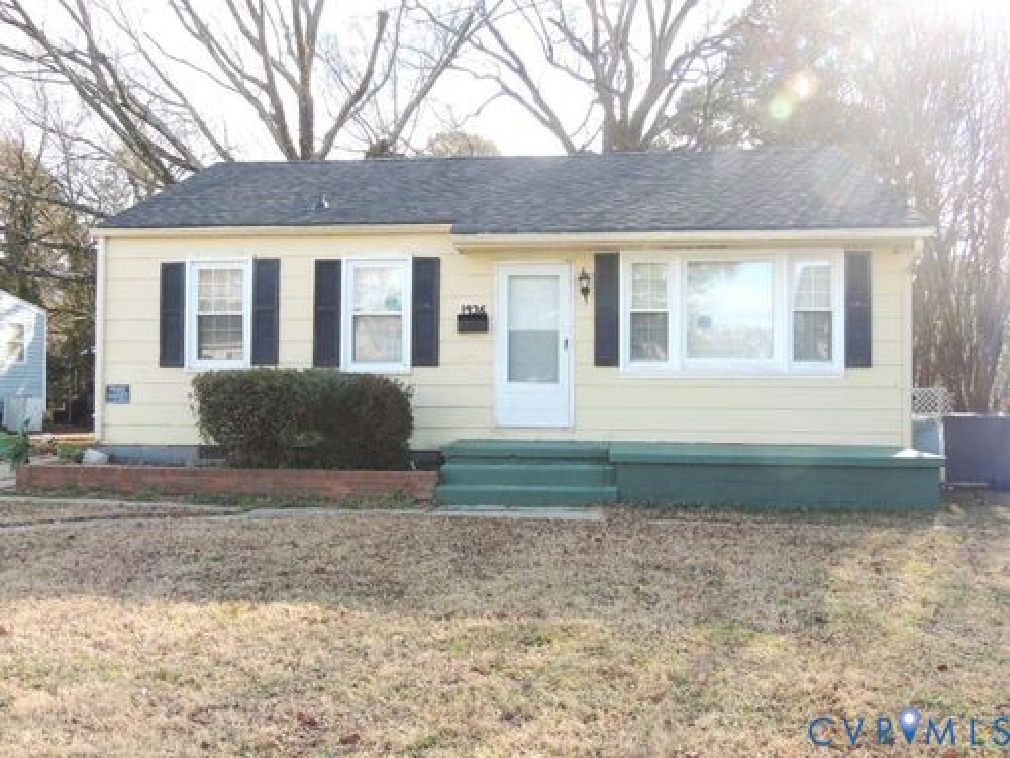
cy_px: 379
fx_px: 875
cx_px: 505
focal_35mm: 30
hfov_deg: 60.0
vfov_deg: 46.8
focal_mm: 5.3
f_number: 3.1
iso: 100
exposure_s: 1/250
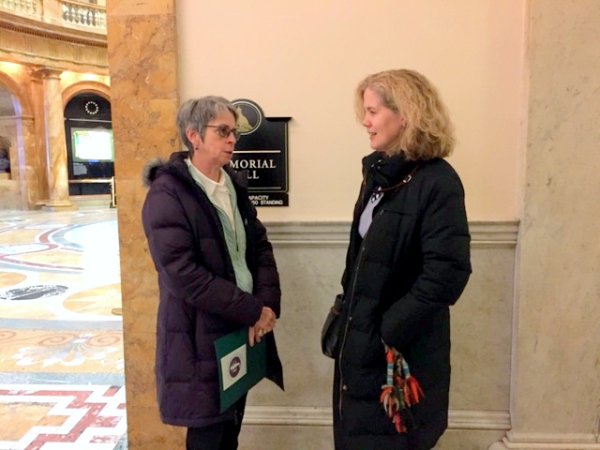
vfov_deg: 48.2
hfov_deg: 61.7
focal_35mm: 29
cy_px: 225
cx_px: 300
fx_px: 503
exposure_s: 1/15
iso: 400
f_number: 2.2
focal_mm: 4.15
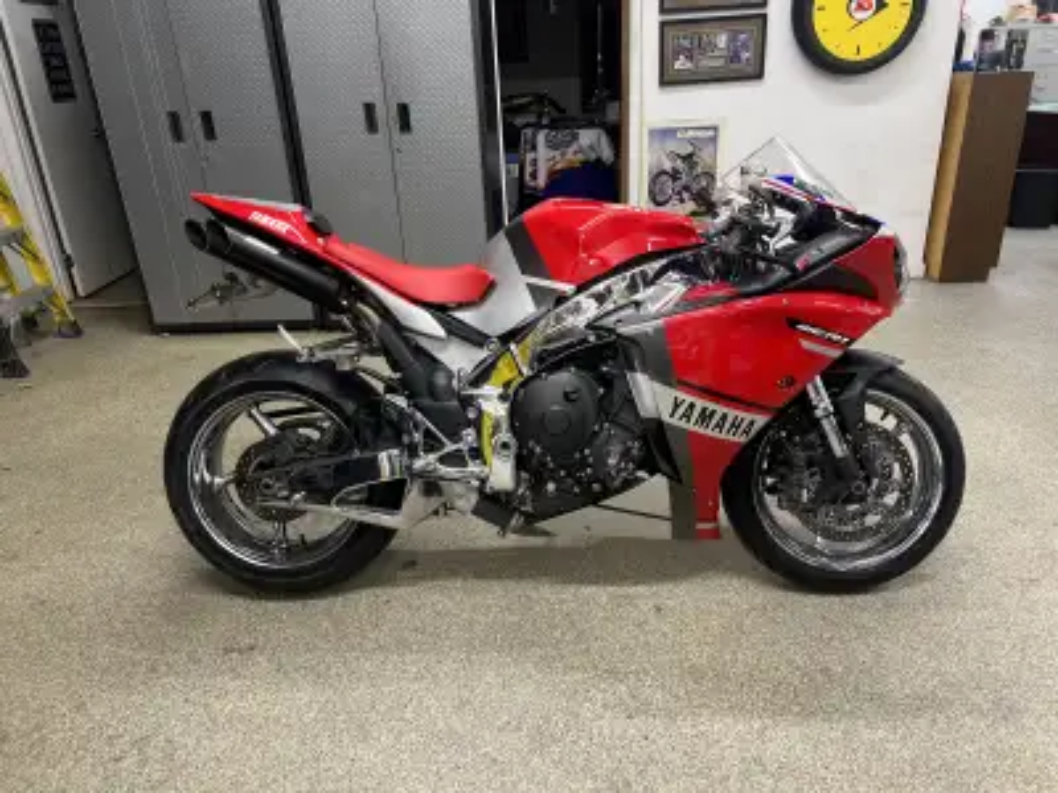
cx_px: 529
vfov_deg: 53.1
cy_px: 396
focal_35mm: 26
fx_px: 795
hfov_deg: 67.3
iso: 100
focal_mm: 5.7
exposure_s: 1/60
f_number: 1.5
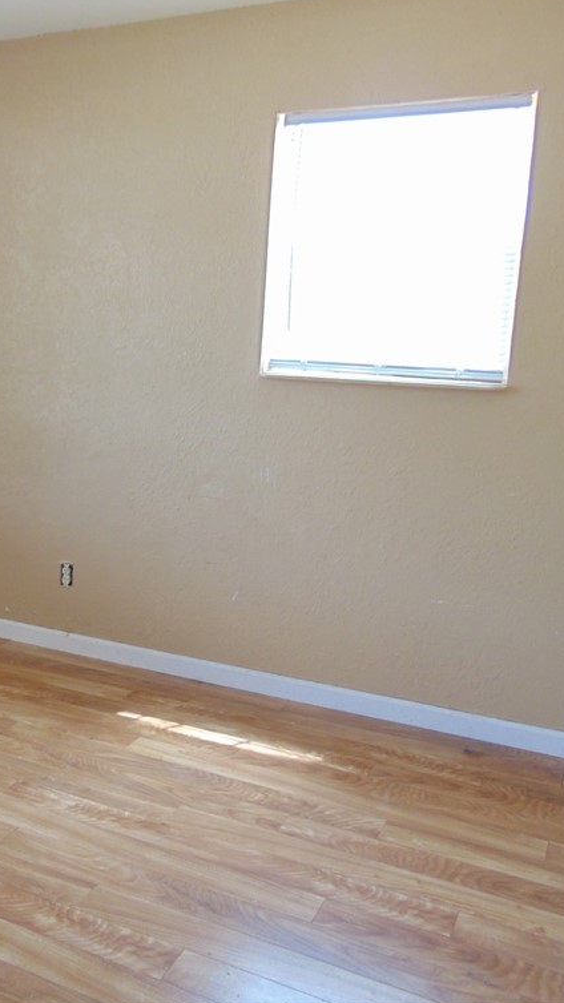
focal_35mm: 37
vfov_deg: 54.0
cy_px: 498
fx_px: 984
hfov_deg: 30.3
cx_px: 36
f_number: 3
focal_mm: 4.5
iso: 160
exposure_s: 1/30
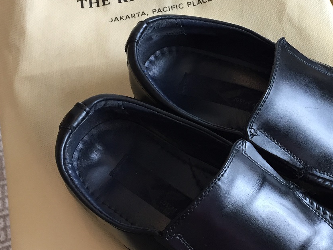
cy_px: 118
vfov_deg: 25.7
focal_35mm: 57
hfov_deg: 32.4
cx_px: 287
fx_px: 548
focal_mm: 4.15
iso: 50
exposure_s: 1/33
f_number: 2.2
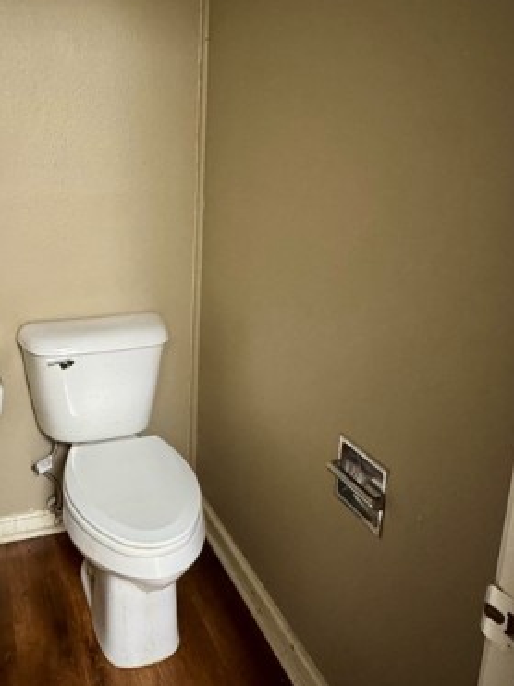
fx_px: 574
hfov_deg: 46.1
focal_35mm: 29
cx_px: 116
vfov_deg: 61.0
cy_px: 266
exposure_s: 1/40
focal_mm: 2.22
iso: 1000
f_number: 2.2
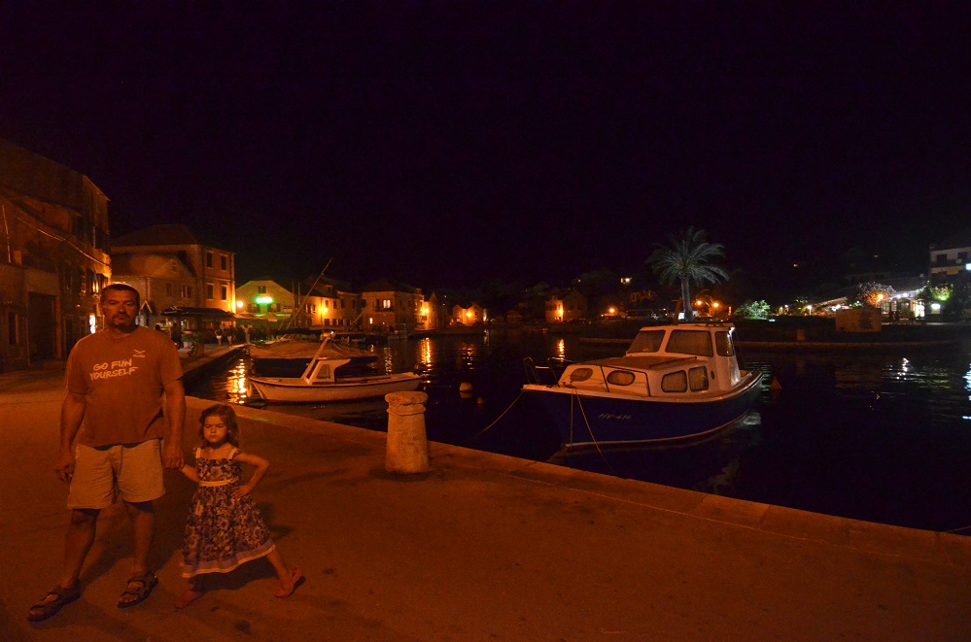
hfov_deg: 90.1
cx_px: 486
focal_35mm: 18
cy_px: 321
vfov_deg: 67.1
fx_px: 484
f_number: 4
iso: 4500
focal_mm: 12
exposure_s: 1/30
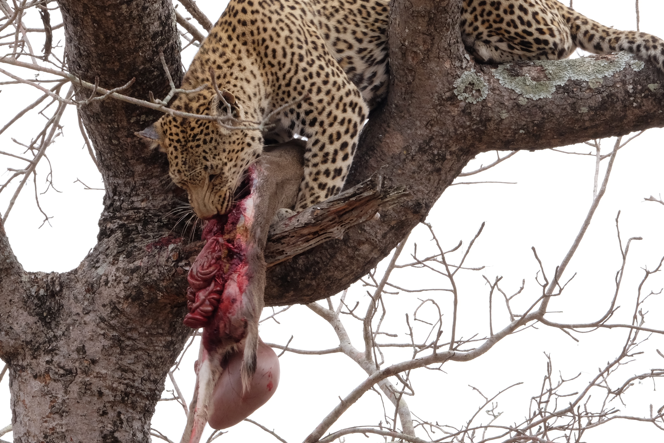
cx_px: 362
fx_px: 5663
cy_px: 162
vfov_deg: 4.5
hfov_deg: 6.7
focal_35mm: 307
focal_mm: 134.4
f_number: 22
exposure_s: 1/27
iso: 800
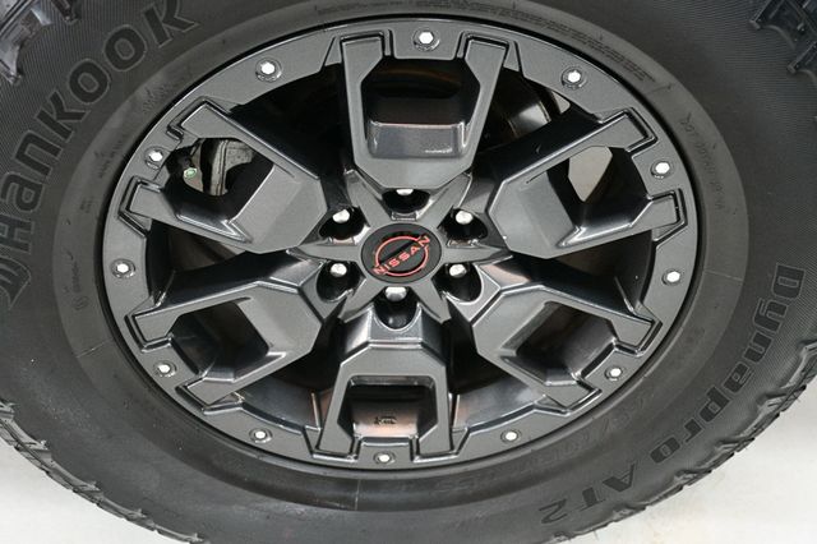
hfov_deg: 30.1
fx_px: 1520
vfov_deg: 20.3
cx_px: 408
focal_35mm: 67
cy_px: 272
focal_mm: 45
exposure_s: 1/60
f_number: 4.5
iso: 3600
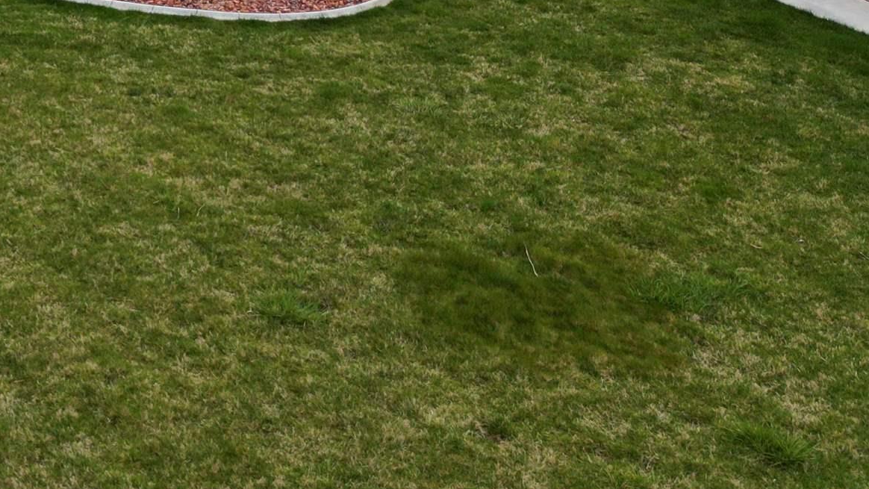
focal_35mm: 69
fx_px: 1590
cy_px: -337
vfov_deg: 15.5
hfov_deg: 28.7
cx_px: 10
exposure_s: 1/4000
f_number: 1.7
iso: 100
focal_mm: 6.72
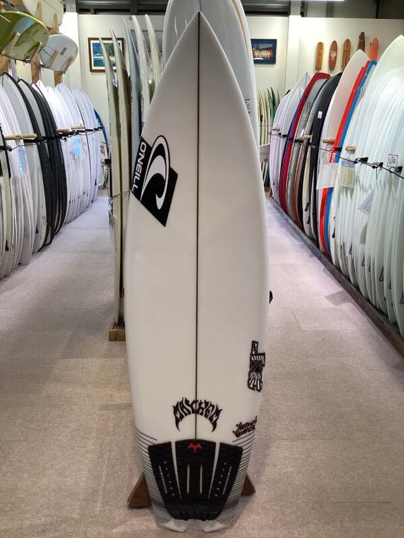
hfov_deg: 45.4
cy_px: 269
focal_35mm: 31
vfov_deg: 58.4
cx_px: 202
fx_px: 482
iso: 64
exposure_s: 1/50
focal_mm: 3.3
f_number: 2.4
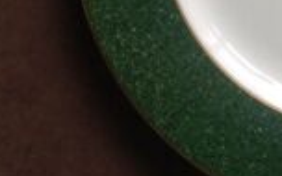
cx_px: 373
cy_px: -73
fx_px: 899
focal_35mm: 117
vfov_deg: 10.9
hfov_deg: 16.8
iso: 50
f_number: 2.4
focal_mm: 4.28
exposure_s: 1/60
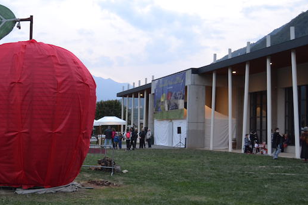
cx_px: 85
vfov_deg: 25.2
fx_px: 460
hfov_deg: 36.3
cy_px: 97
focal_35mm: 54
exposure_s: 1/80
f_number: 4.5
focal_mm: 23
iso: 800
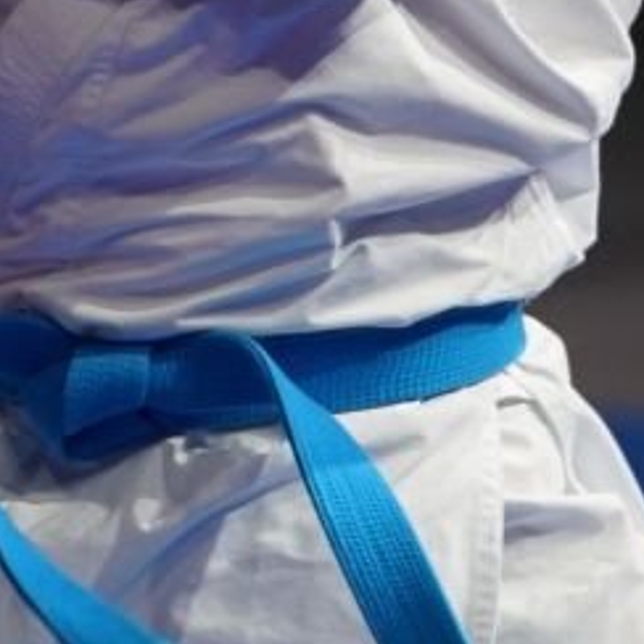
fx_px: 25195
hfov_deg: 1.5
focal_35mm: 1197
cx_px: 135
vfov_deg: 1.5
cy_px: 288
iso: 1250
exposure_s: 1/500
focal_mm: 191
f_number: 2.8
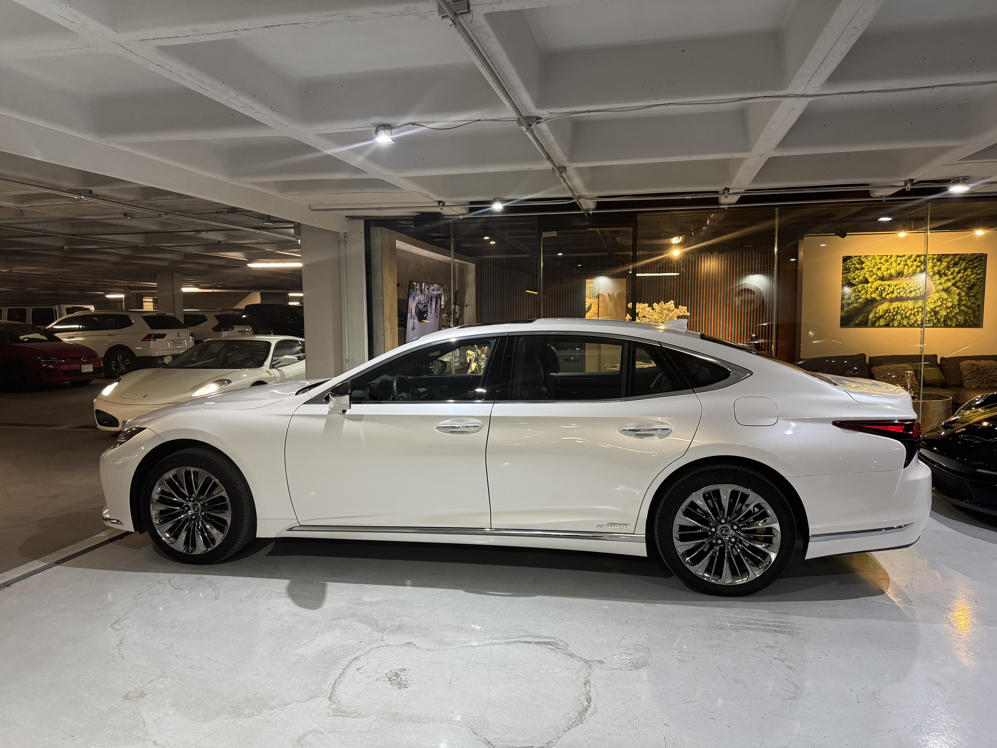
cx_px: 498
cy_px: 374
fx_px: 691
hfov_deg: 71.6
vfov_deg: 56.8
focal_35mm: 24
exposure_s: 1/60
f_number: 1.78
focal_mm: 6.76
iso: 320
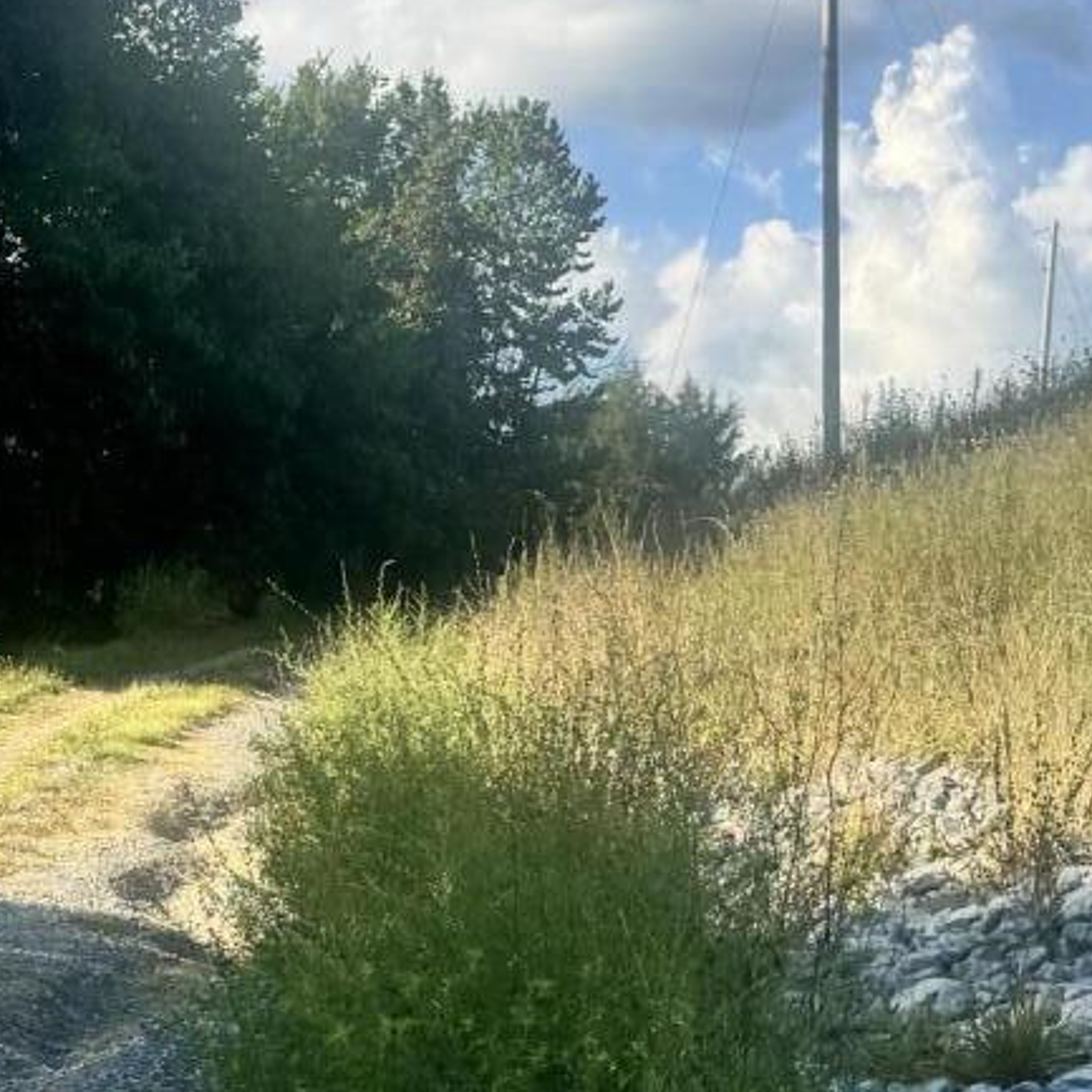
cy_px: 484
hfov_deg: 17.5
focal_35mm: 98
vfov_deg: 17.7
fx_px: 3498
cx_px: 144
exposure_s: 1/7092
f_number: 1.78
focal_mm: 6.76
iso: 80
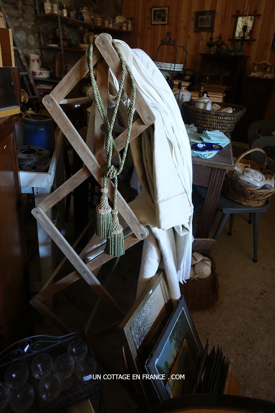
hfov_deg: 53.1
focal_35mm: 24
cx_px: 138
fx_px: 275
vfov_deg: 73.7
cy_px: 206
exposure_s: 1/60
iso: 800
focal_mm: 8.8
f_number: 1.8
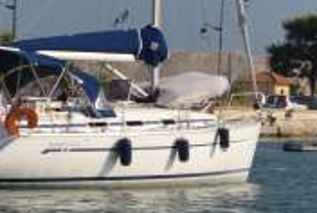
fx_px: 2399
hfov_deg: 7.0
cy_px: 109
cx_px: 818
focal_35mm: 272
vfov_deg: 5.1
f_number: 7.1
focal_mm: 40
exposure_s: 1/200
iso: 125
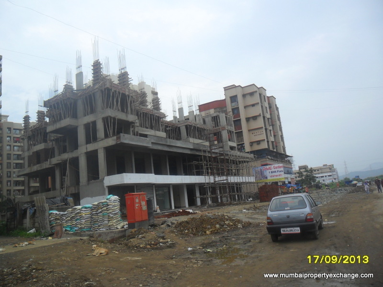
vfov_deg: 51.4
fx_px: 299
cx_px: 192
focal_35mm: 27
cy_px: 144
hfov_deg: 65.3
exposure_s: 1/750
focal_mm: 4.9
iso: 100
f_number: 3.5
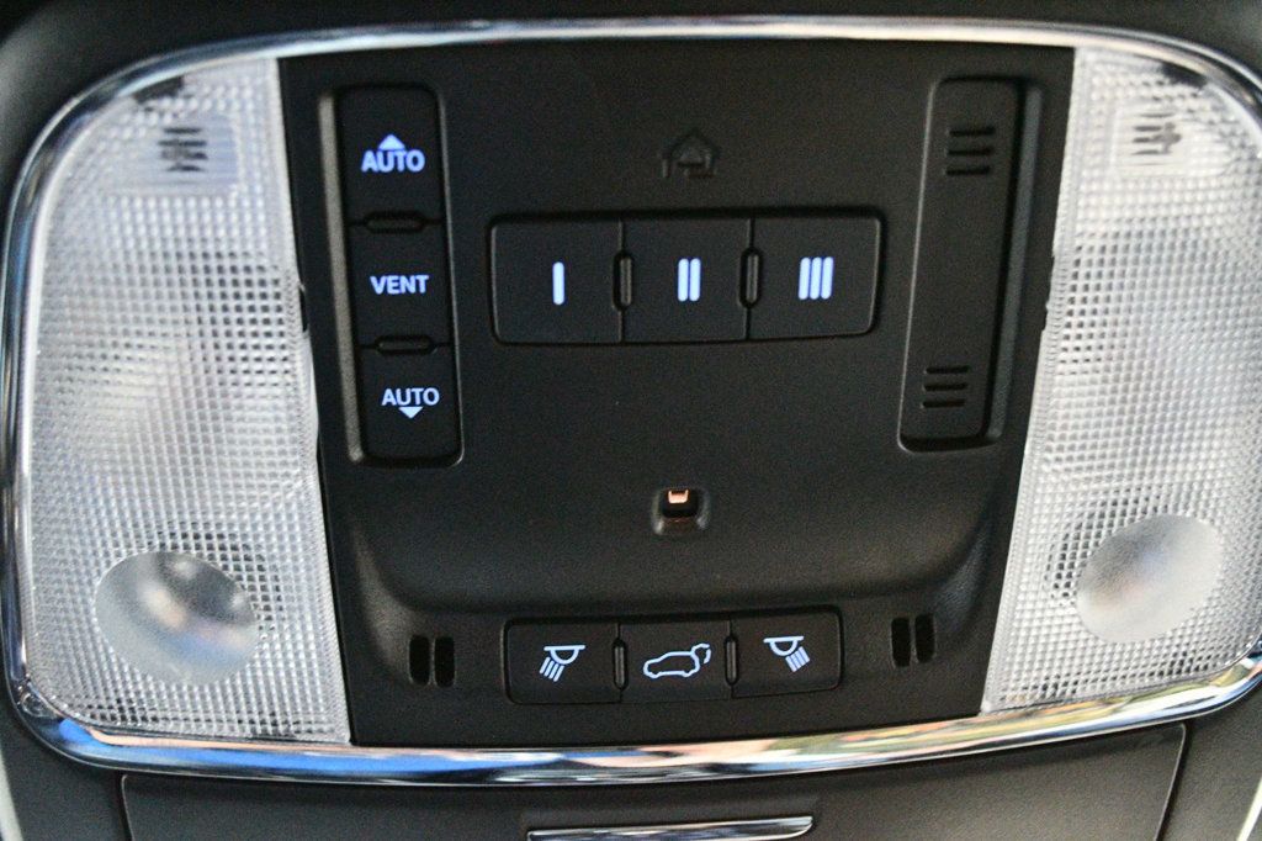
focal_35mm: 39
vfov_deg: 34.2
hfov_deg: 49.6
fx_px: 1367
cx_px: 631
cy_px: 420
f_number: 4.2
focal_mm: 26
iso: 12800
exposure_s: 1/30
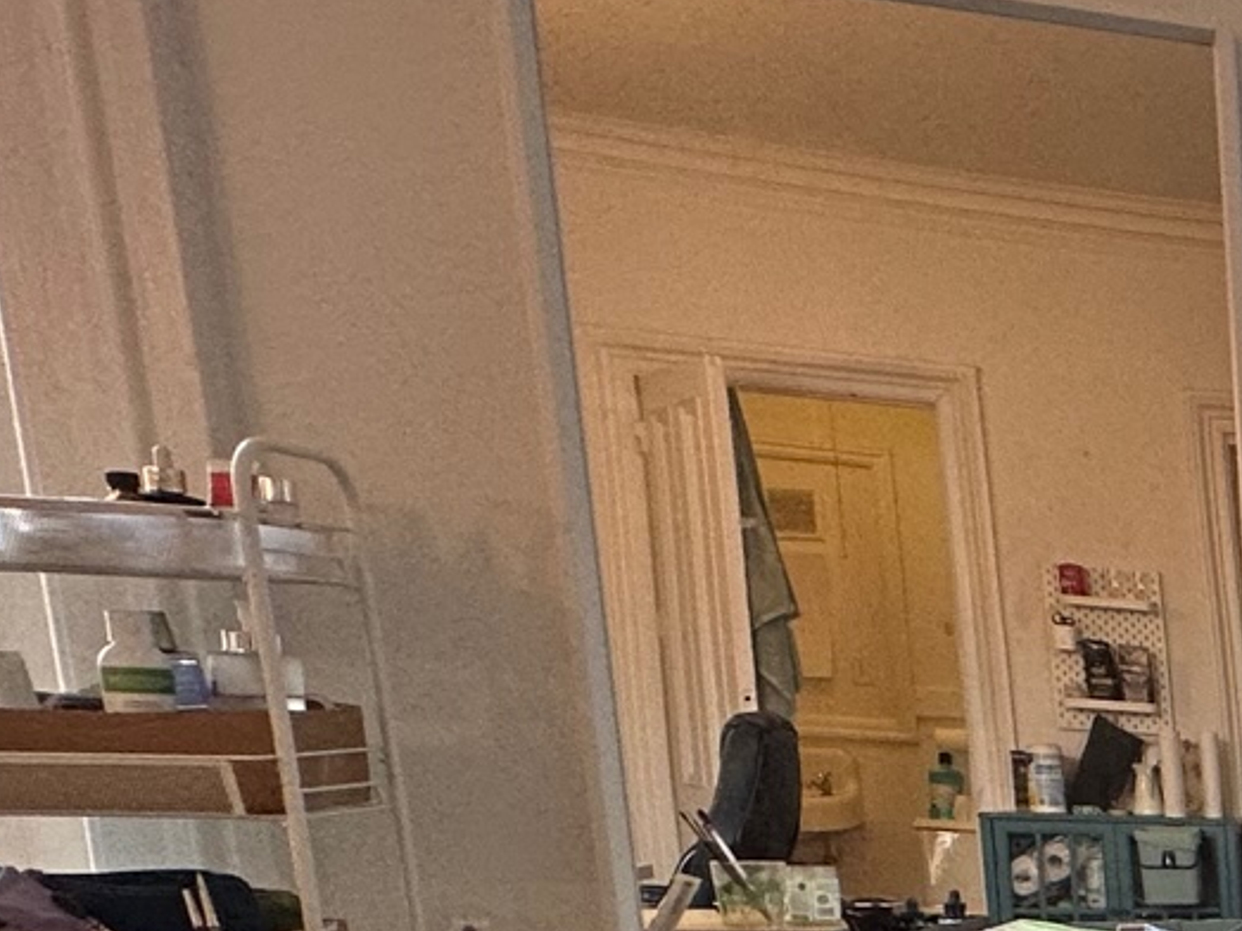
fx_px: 1937
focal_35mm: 54
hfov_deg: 22.2
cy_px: 1078
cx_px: 2209
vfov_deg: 24.8
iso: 125
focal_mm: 2.22
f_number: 2.2
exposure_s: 1/120
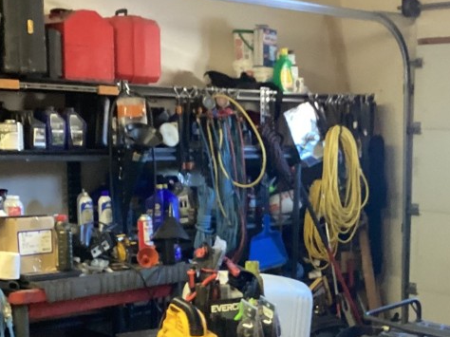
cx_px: 349
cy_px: 248
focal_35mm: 67
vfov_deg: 21.7
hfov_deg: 28.5
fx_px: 871
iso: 400
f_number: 2.4
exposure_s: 1/30
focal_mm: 3.3
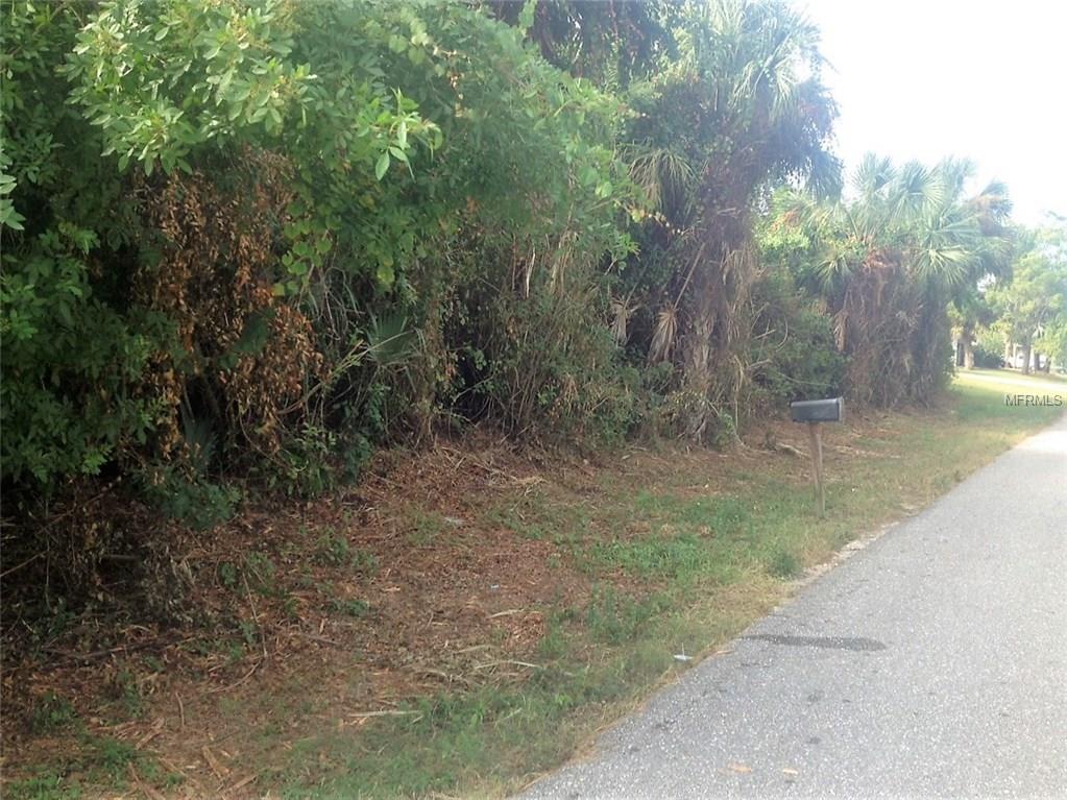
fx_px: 1079
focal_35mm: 35
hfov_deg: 52.6
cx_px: 534
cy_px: 400
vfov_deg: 40.7
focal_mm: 4.28
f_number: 2.4
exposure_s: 1/207
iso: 50
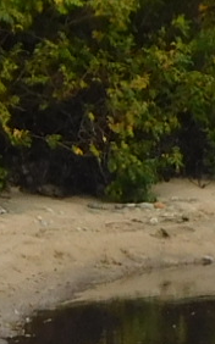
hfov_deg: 1.9
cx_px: 374
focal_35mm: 684
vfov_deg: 3.1
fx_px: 6419
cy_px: 489
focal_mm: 14.2
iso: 125
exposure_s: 1/400
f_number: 4.4
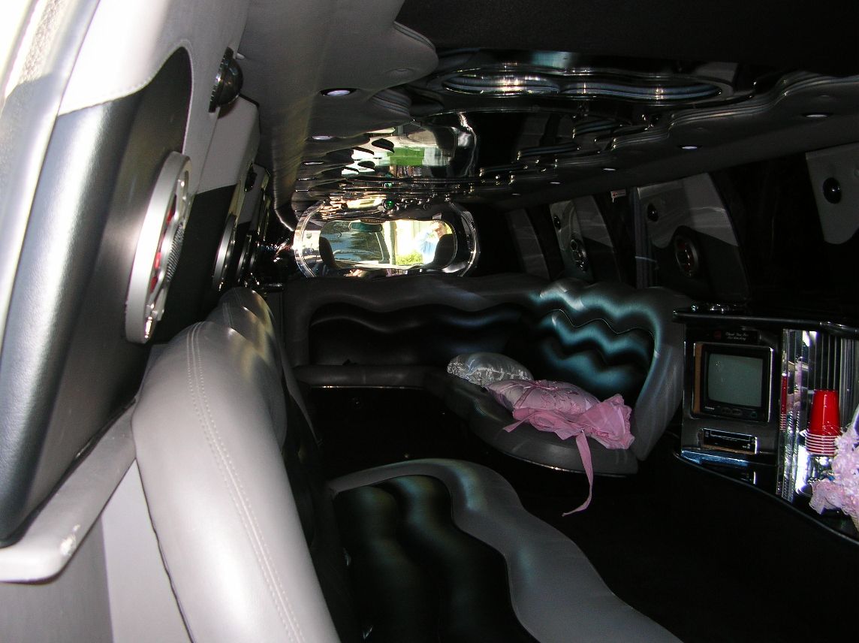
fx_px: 868
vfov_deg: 40.6
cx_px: 430
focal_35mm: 35
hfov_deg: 52.7
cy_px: 322
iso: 50
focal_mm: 5.8
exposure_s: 1/60.1
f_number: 2.8
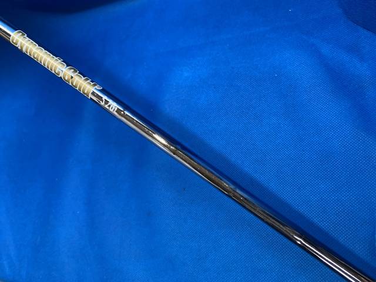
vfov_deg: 53.1
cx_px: 188
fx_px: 282
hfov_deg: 67.3
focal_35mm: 26
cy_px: 141
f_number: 1.8
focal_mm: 4.25
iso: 100
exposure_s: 1/60
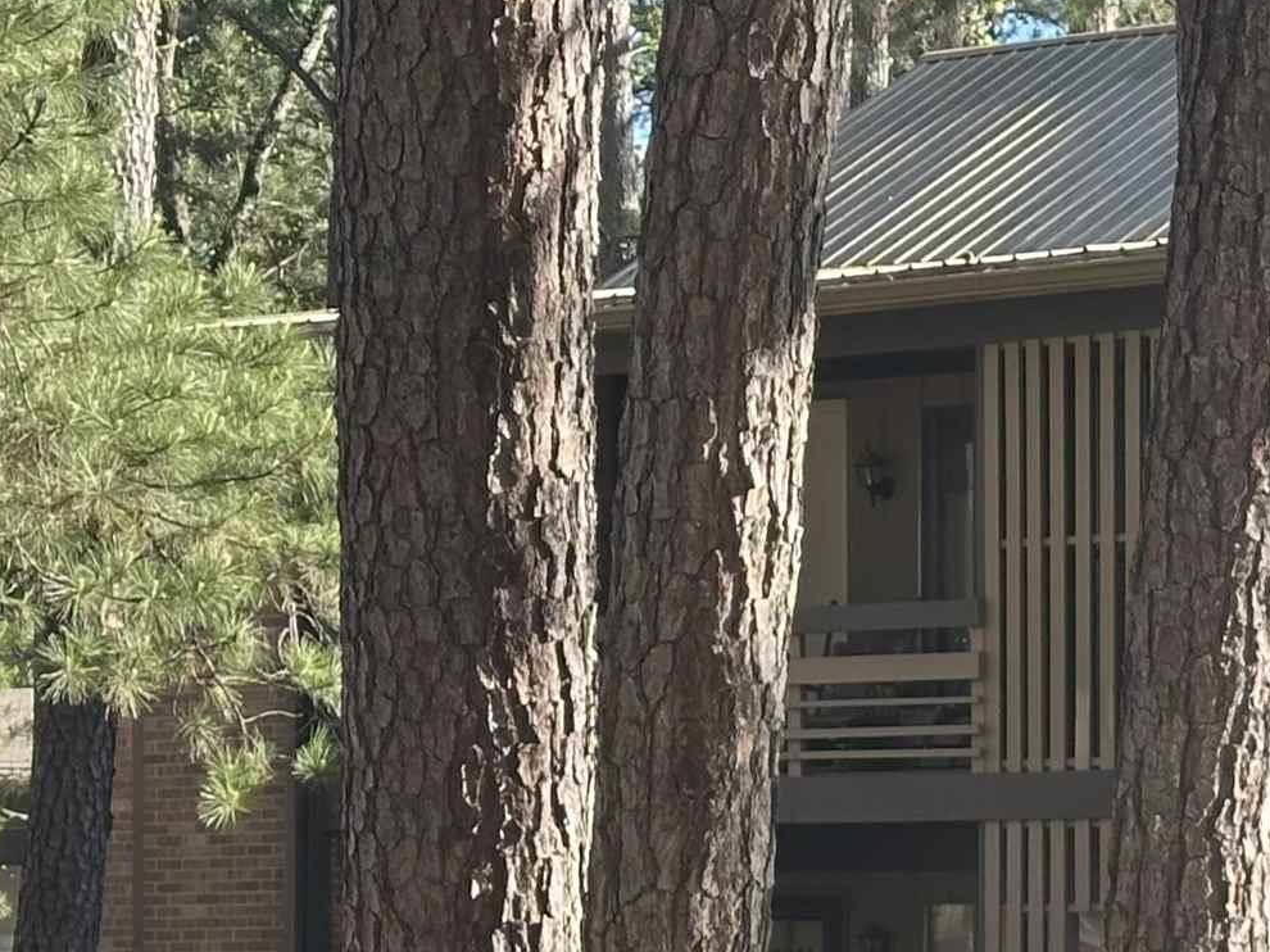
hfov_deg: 12.8
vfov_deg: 9.9
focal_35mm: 149
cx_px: 1652
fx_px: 5465
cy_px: 665
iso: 64
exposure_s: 1/480
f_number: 1.78
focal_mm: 6.86
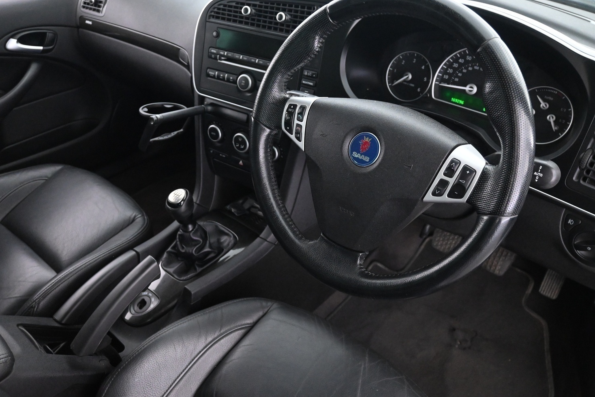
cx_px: 288
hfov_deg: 58.3
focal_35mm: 32
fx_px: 533
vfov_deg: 40.8
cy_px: 179
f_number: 3.8
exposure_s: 1/30
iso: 4000
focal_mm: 19.5
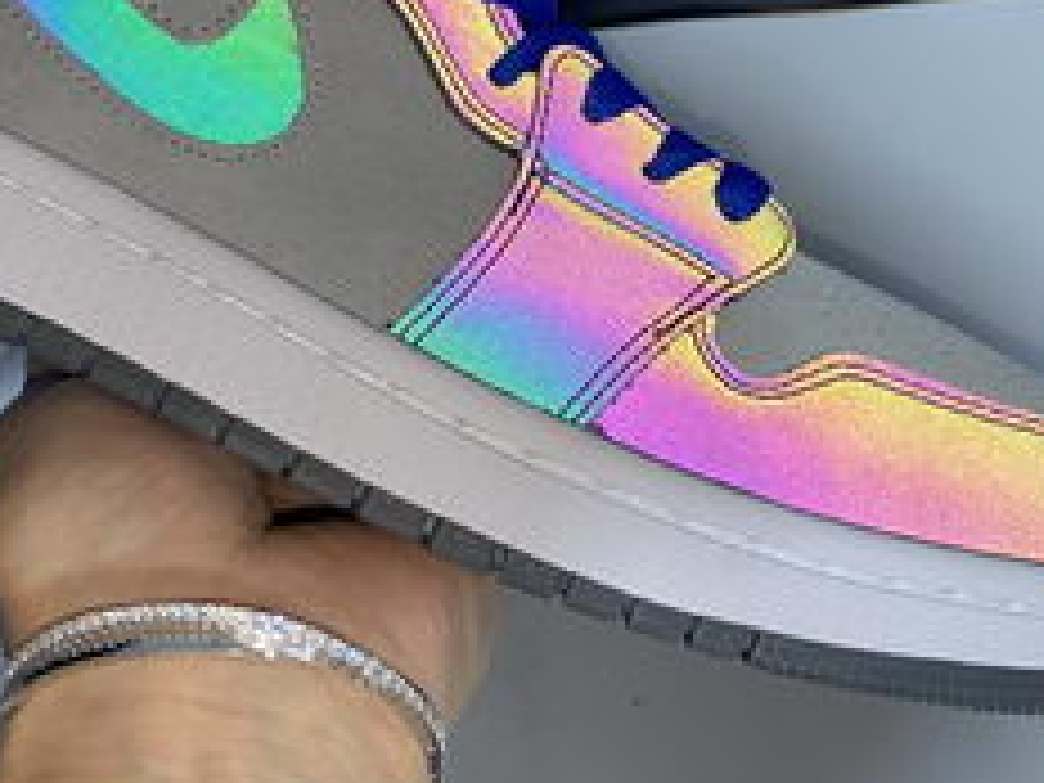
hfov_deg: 34.1
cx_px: 360
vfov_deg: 25.3
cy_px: 74
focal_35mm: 56
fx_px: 1689
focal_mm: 4.25
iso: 32
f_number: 1.8
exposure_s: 1/14
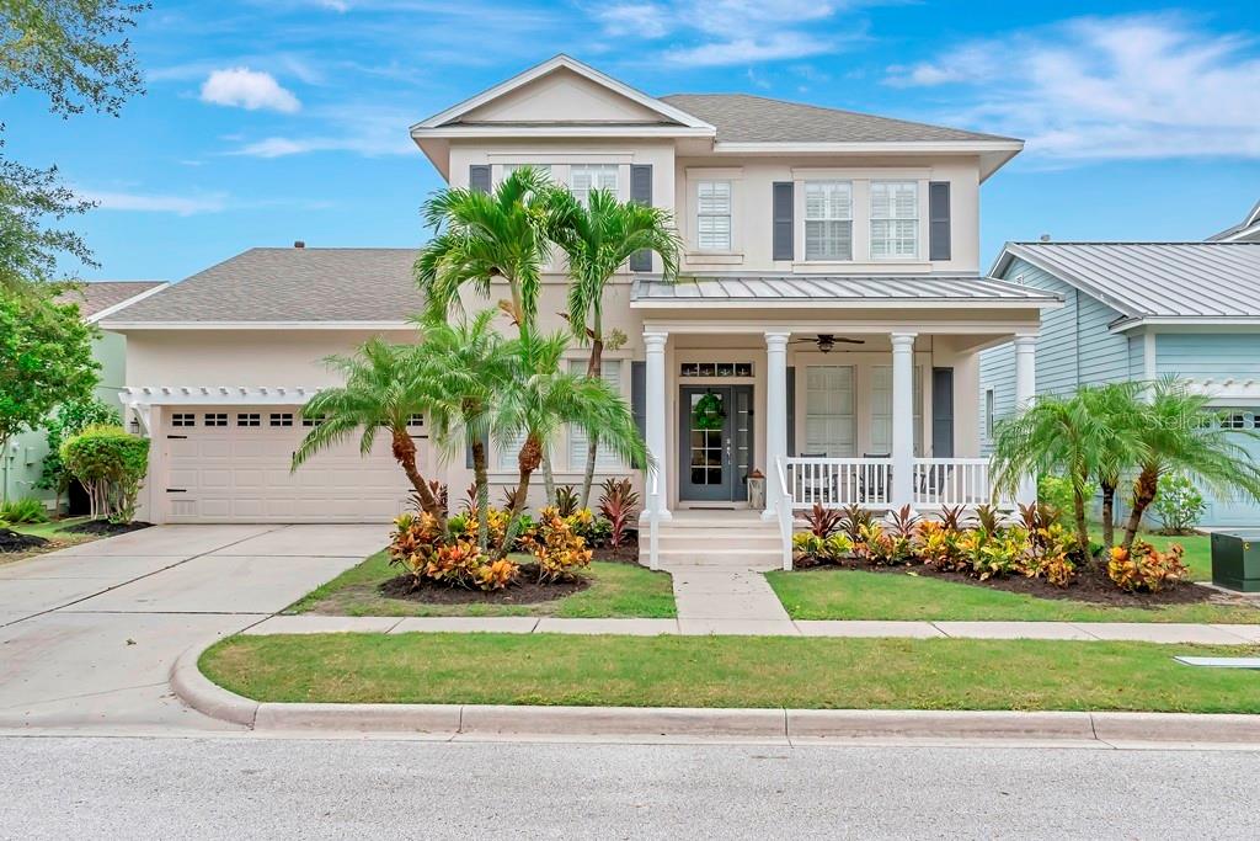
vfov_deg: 40.0
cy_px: 420
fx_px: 1155
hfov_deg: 57.2
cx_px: 630
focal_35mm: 33
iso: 800
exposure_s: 1/1600
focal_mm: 22
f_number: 7.1
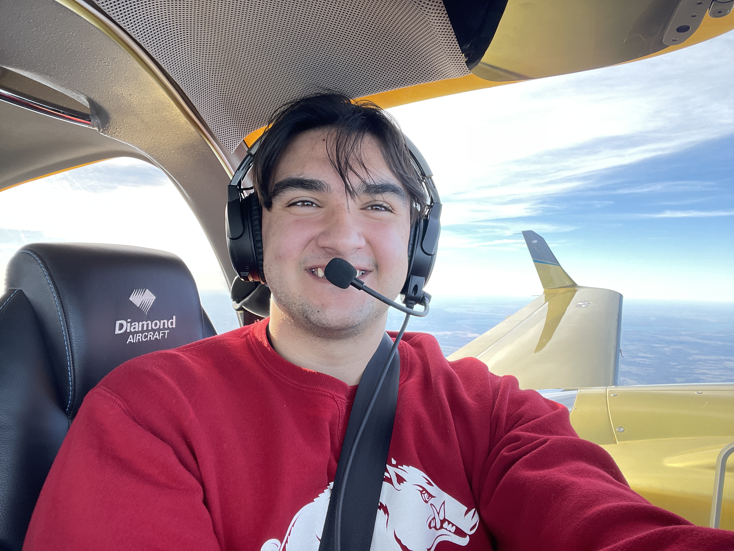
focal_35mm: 23
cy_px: 276
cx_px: 367
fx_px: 488
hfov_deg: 73.9
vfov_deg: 58.9
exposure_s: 1/100
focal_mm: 2.71
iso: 25
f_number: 2.2
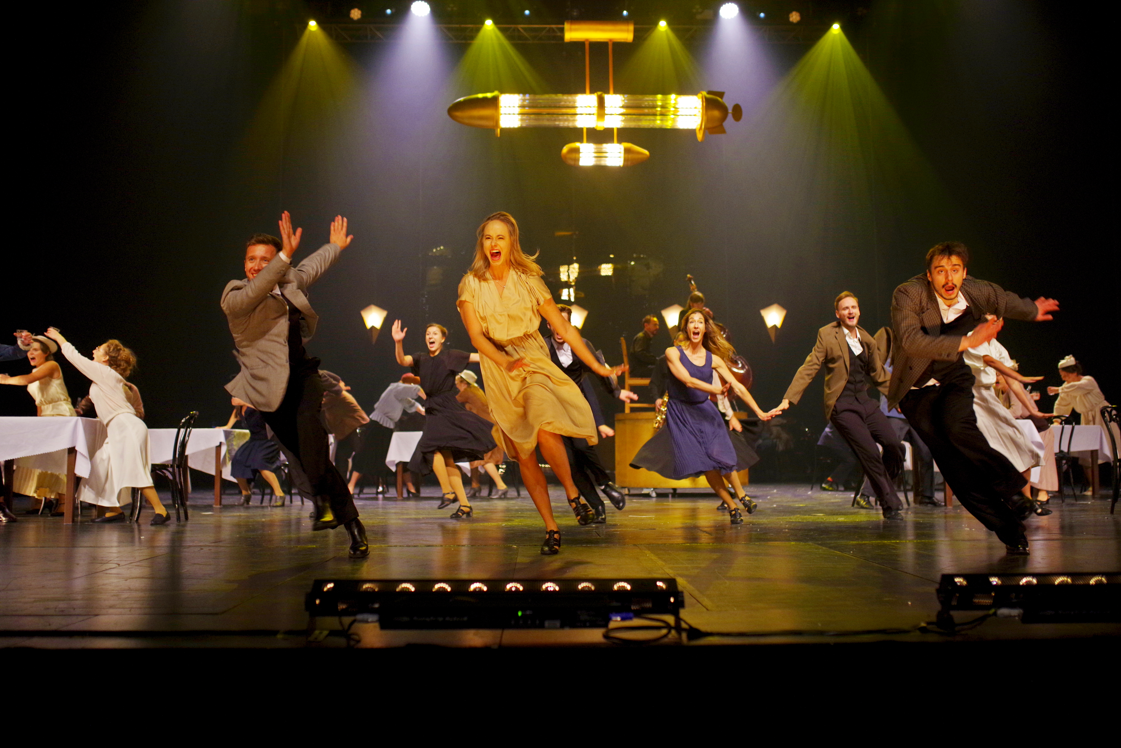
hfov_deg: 54.4
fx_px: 1090
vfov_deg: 37.9
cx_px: 560
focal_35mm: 35
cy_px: 374
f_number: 1.8
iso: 1600
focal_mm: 35
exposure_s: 1/250
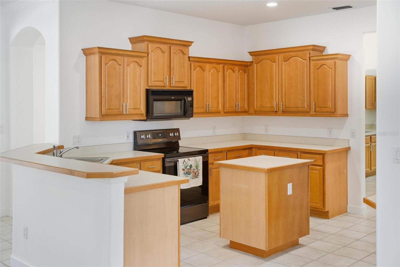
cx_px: 200
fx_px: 430
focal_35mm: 39
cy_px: 134
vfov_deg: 34.5
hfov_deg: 49.9
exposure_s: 1/40
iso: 160
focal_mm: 38.7
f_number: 3.5
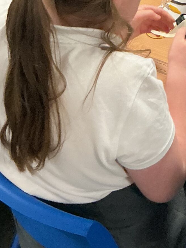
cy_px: -59
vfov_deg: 21.4
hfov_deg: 16.4
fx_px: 602
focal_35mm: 84
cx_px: 253
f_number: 1.8
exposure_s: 1/60
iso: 160
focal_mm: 3
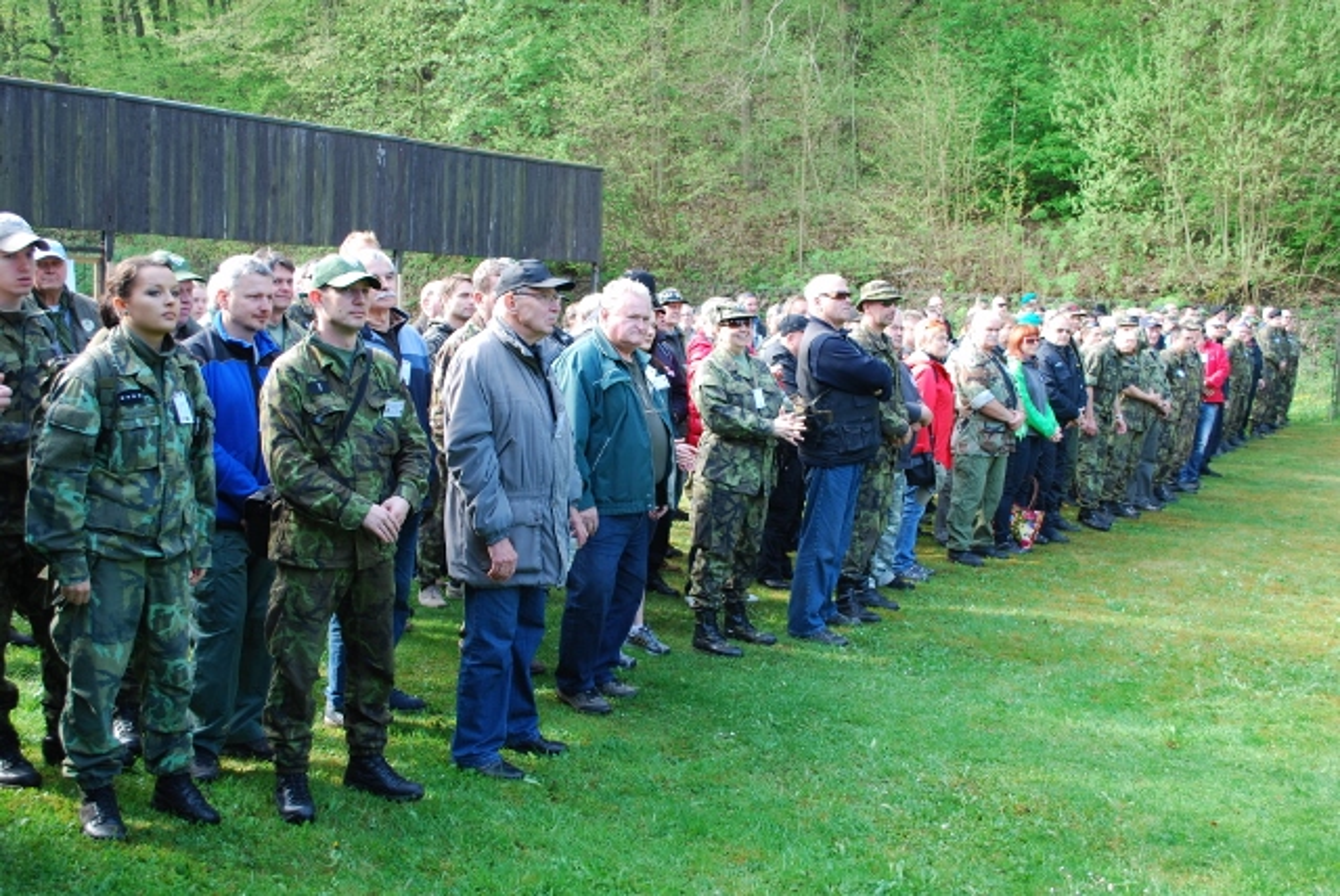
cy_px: 448
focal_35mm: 36
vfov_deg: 36.9
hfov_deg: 53.1
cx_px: 670
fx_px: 1341
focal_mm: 24
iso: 200
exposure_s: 1/80
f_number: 4.5
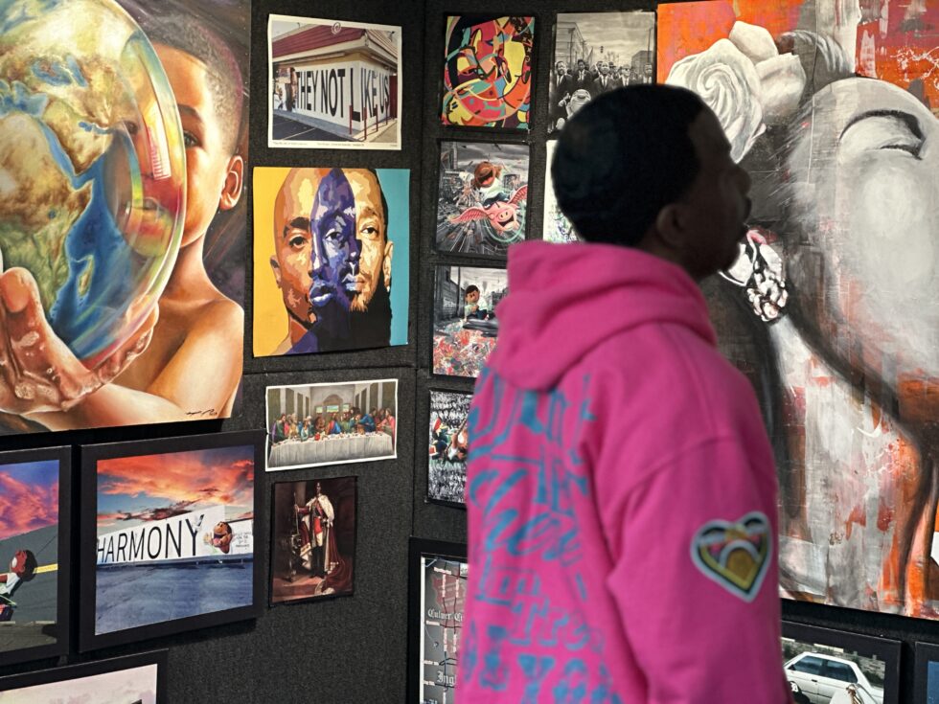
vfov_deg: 19.1
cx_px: 470
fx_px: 2089
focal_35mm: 77
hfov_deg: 25.3
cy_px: 352
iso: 200
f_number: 2.8
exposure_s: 1/40
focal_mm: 9
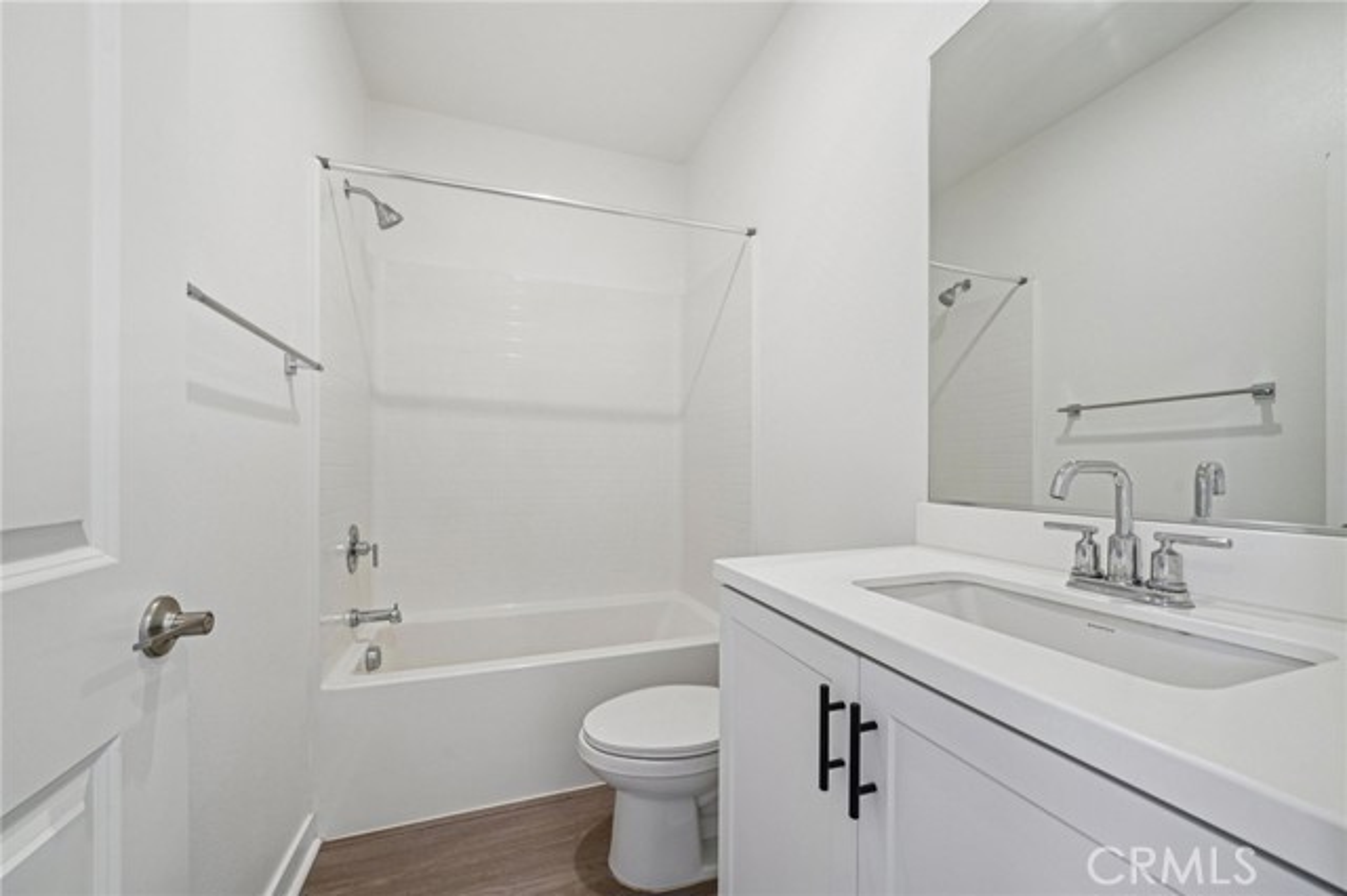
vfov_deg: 85.4
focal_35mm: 13
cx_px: 674
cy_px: 448
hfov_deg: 108.4
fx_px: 486
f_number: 8
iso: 400
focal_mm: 13
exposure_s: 1/20
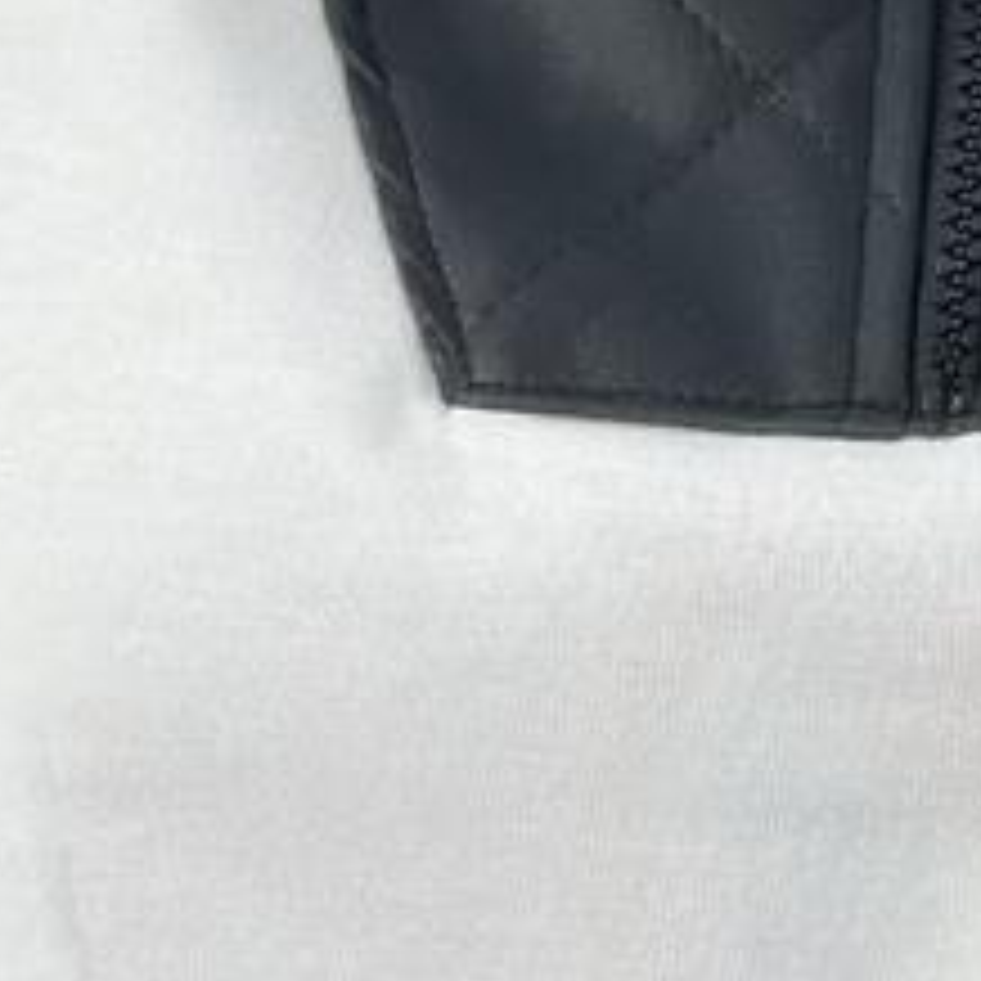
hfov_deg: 5.6
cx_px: 1044
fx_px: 9971
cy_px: 1058
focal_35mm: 311
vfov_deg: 5.6
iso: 64
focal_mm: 6.86
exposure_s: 1/154
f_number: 1.78
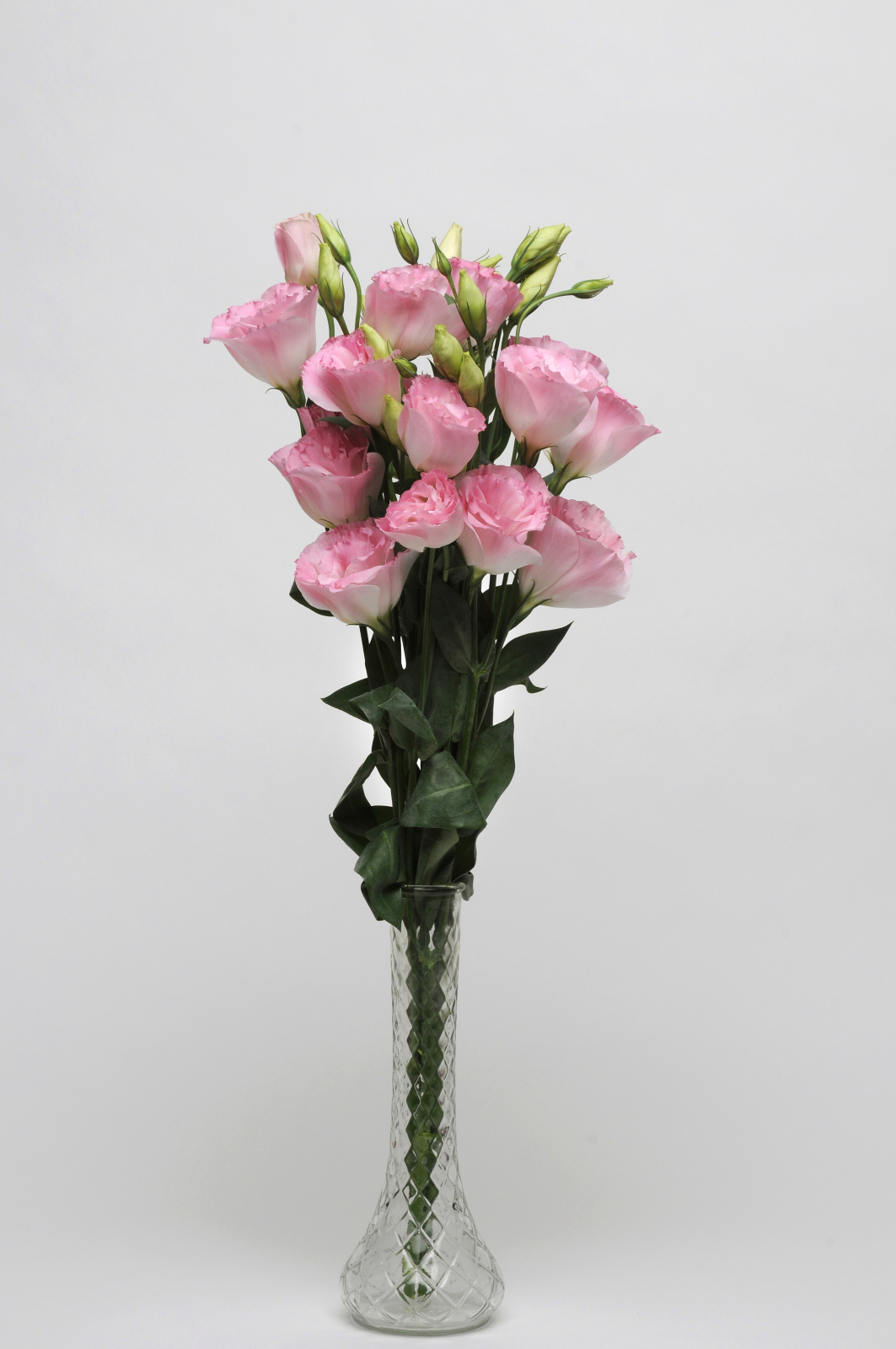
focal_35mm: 105
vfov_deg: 19.5
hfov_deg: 13.0
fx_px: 3929
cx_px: 448
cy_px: 674
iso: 200
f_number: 14
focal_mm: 70
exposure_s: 1/60
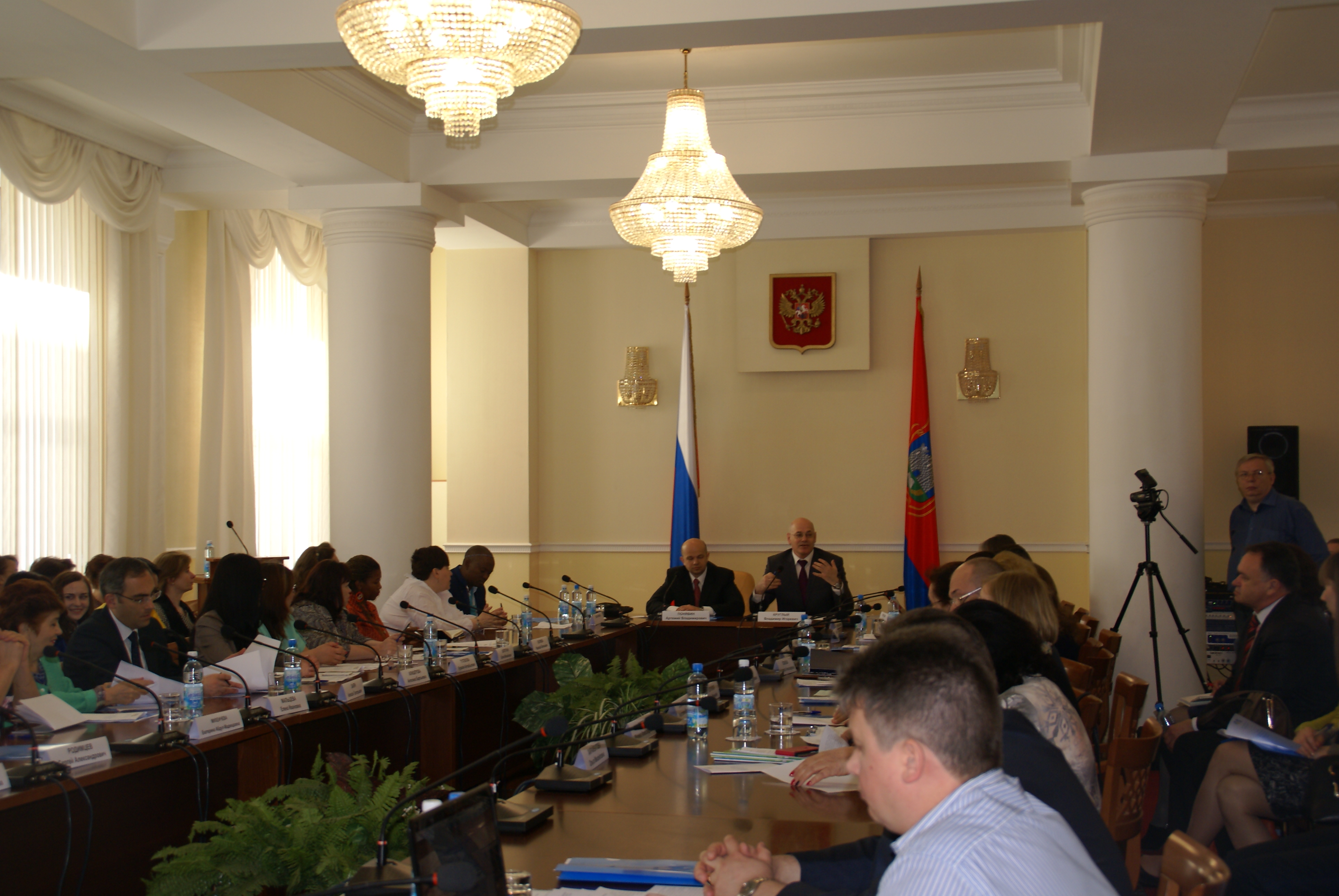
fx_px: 1955
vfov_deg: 25.8
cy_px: 448
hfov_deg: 37.8
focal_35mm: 52
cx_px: 670
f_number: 5.6
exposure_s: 1/60
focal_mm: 35
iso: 250
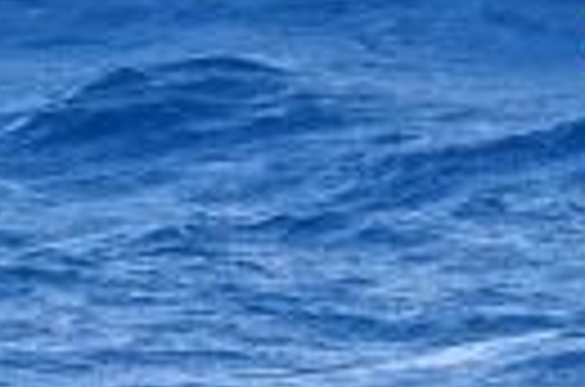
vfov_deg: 1.0
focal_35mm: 1389
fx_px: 22516
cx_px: -504
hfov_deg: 1.5
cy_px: -808
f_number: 6.3
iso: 400
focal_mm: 150
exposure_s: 1/1600
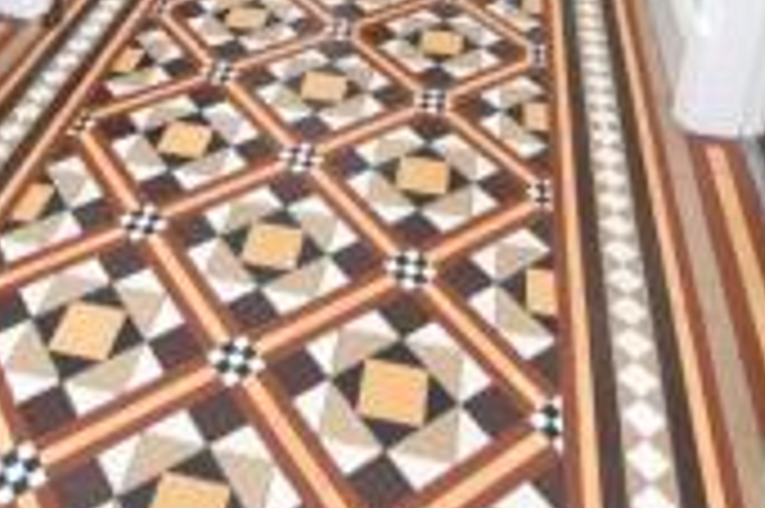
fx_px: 892
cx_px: 292
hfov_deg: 46.1
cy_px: -151
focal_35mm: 42
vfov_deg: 26.9
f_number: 3.5
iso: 360
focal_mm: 10
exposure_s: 1/15
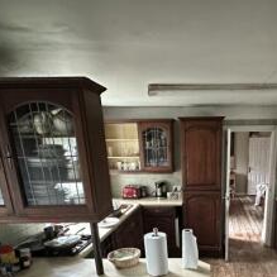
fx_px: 299
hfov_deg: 48.0
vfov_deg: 45.4
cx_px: 204
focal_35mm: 33
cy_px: 246
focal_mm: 2.22
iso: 1000
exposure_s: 1/33
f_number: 2.2
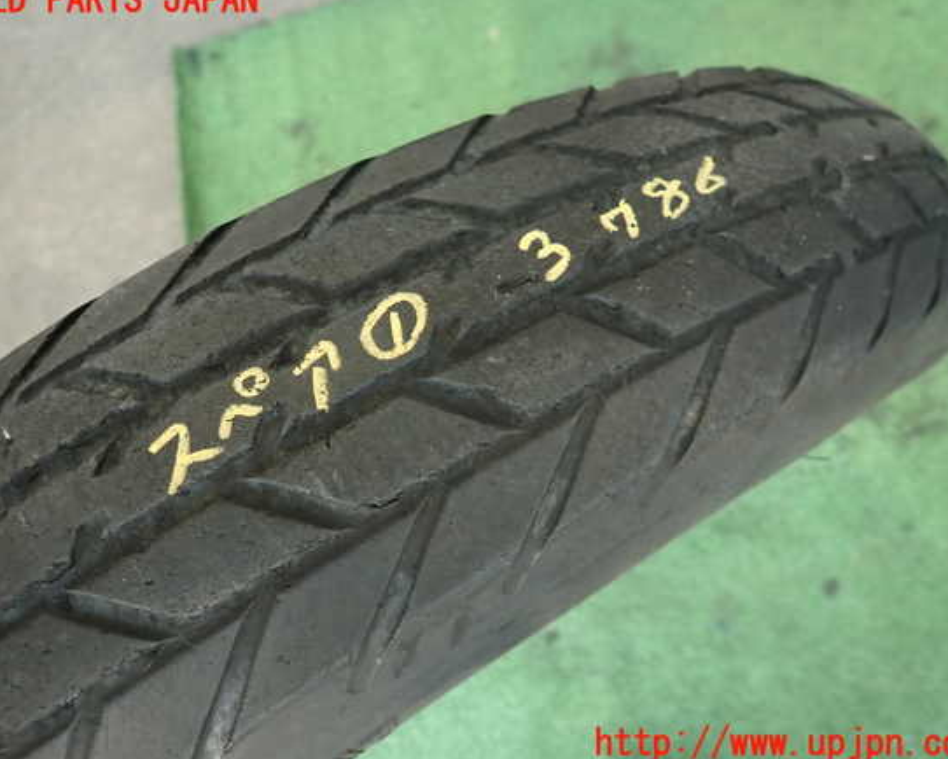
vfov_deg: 53.2
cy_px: 373
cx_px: 465
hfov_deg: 64.0
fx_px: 758
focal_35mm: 27
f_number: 2
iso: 200
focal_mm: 4.5
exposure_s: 1/30
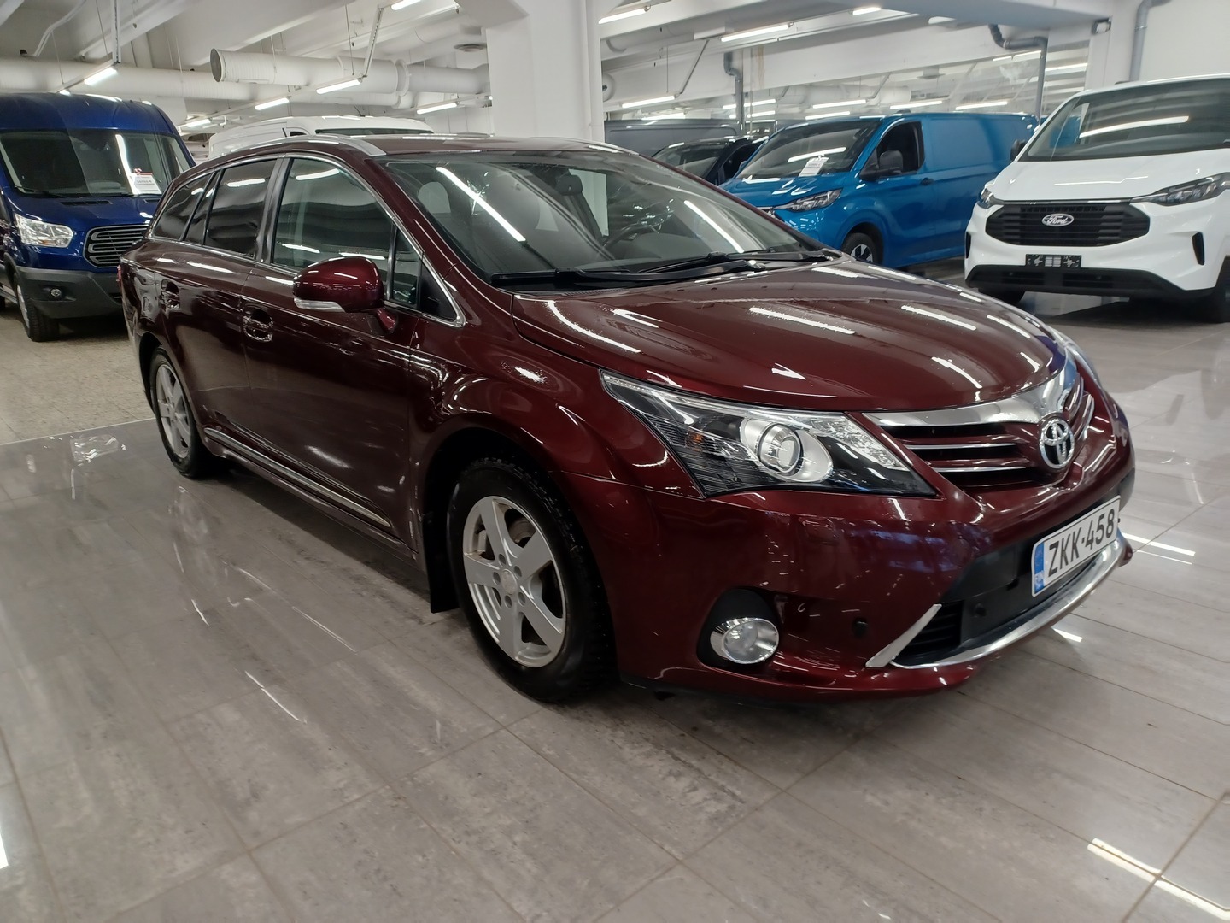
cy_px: 462
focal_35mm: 25
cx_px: 615
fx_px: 888
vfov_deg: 54.9
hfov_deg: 69.4
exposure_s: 1/33
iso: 320
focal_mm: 4.6
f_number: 1.8
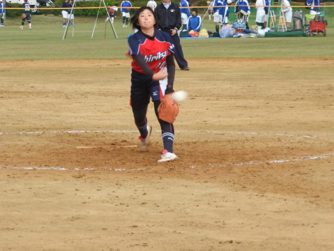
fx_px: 2055
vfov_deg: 7.0
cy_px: 110
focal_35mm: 213
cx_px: 151
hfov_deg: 9.3
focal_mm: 30.5
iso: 100
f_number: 5.2
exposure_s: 1/125
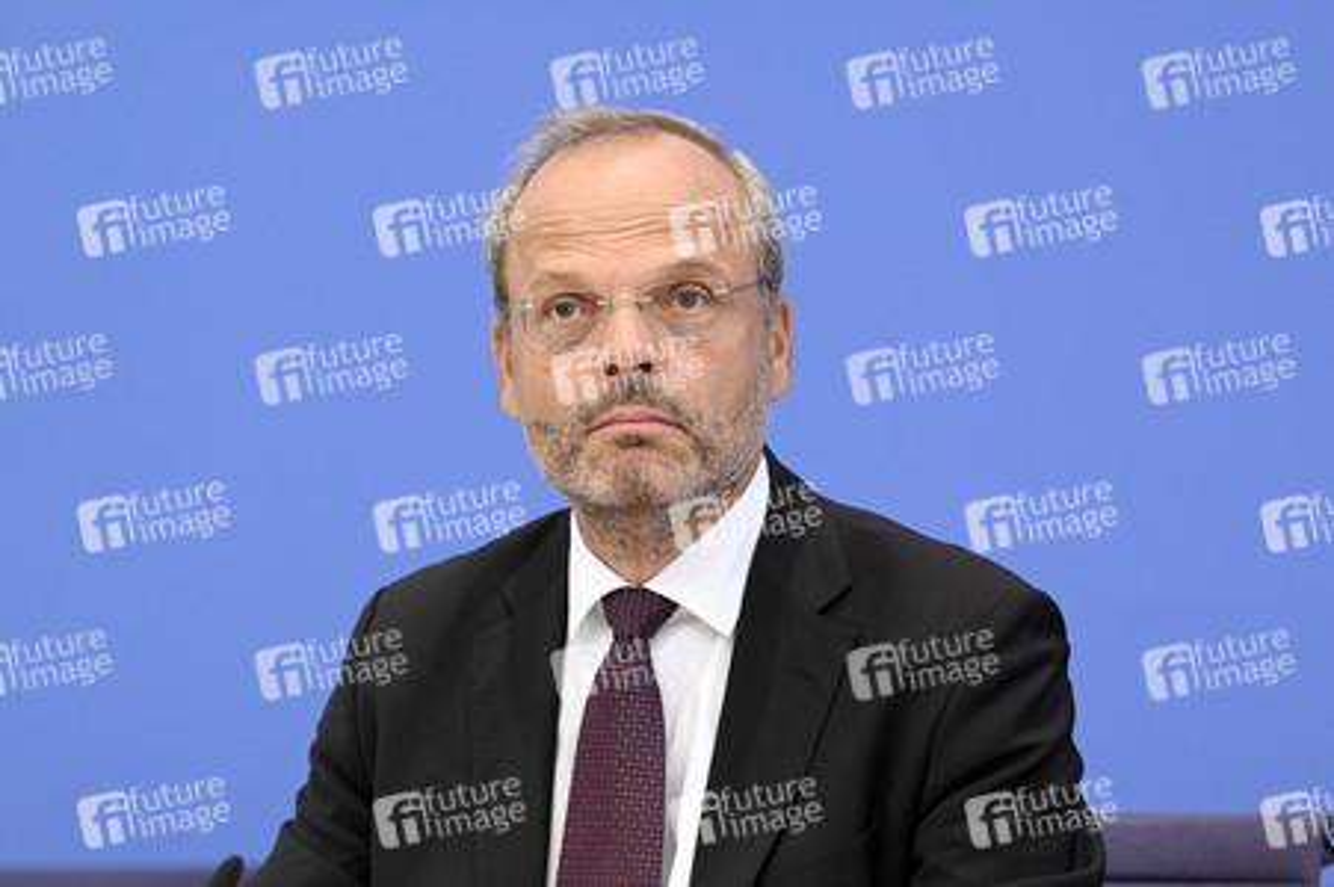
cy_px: 444
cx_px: 667
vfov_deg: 10.5
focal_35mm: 130
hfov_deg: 15.8
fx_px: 4814
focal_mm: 130
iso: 4000
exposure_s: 1/500
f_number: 5.6
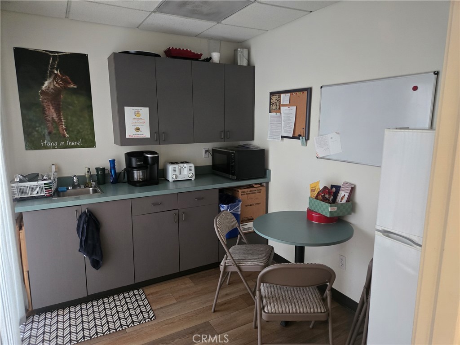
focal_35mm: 23
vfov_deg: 58.9
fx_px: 306
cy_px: 172
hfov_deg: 73.9
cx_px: 230
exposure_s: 1/60
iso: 640
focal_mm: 5.4
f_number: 1.8
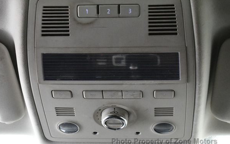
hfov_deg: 19.8
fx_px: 658
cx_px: 107
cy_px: 66
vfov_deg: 12.5
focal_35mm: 105
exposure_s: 1/60
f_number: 5.3
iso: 6400
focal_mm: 48
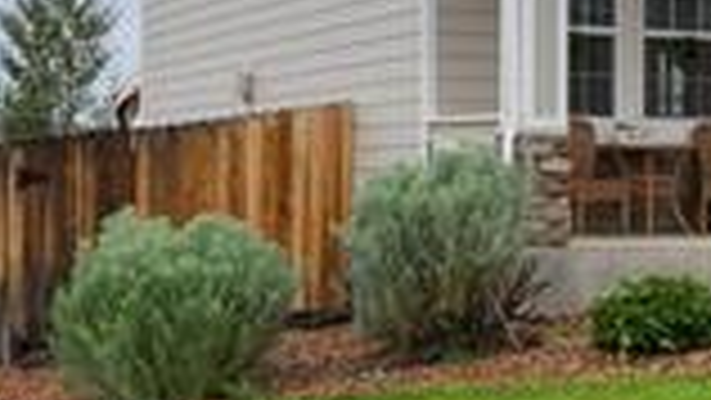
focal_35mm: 106
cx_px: 783
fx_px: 1999
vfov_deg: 11.4
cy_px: 130
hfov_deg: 19.3
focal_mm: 25
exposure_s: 1/15
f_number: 11
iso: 100
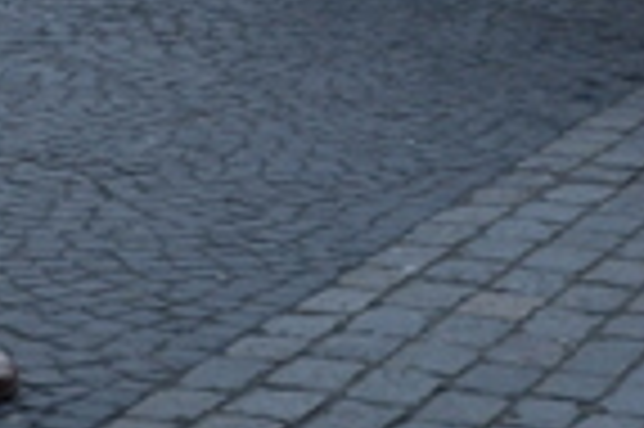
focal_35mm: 185
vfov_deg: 7.1
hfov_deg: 11.1
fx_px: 3306
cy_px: -464
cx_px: 324
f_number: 10
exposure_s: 1/160
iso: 400
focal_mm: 22
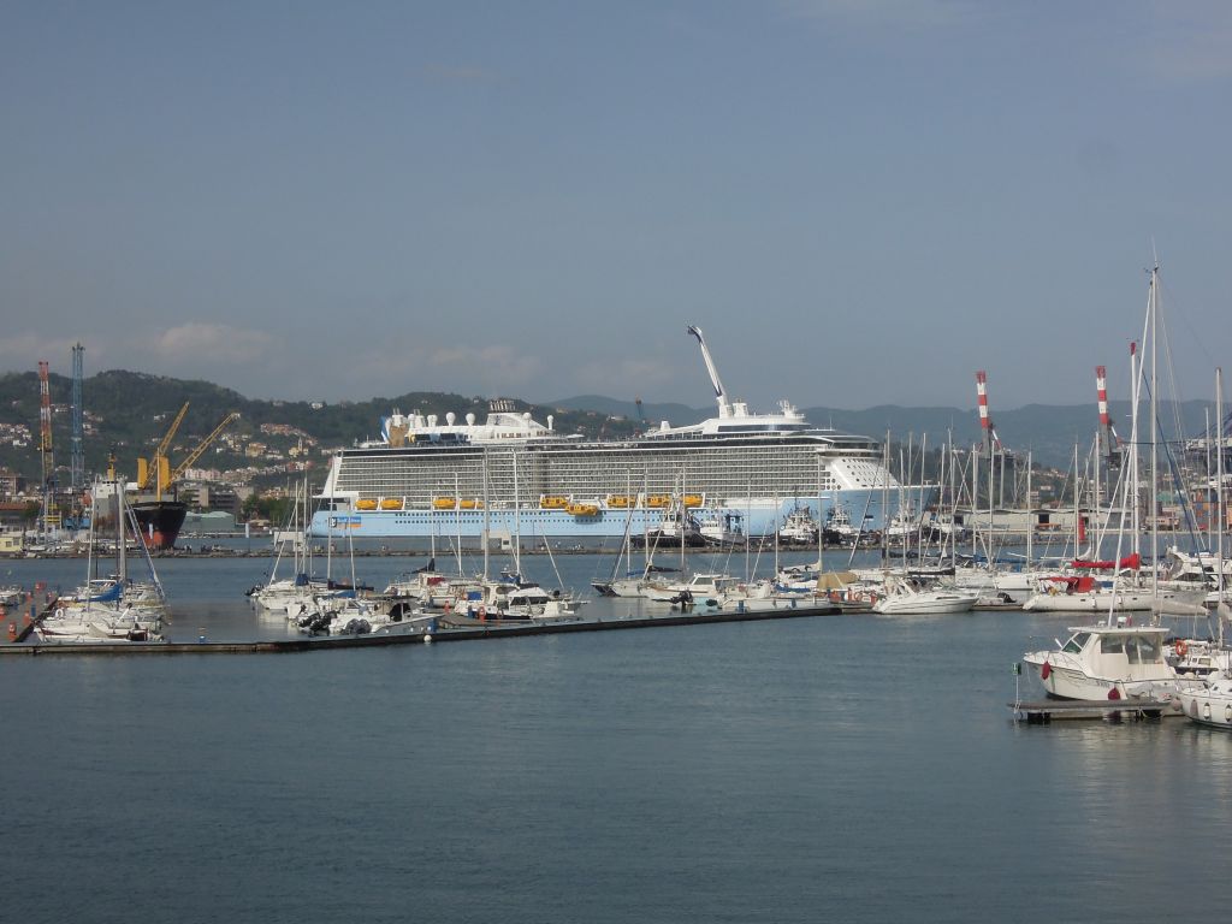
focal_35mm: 77
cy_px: 462
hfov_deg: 25.3
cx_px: 616
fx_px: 2740
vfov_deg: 19.1
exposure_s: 1/1250
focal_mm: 13.8
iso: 160
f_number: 5.9
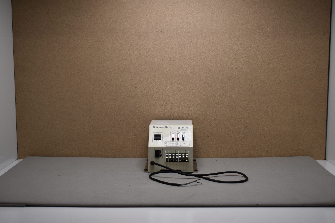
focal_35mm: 48
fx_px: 447
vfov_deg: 28.1
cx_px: 168
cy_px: 112
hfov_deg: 41.1
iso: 280
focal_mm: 32
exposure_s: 1/125
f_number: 5.6
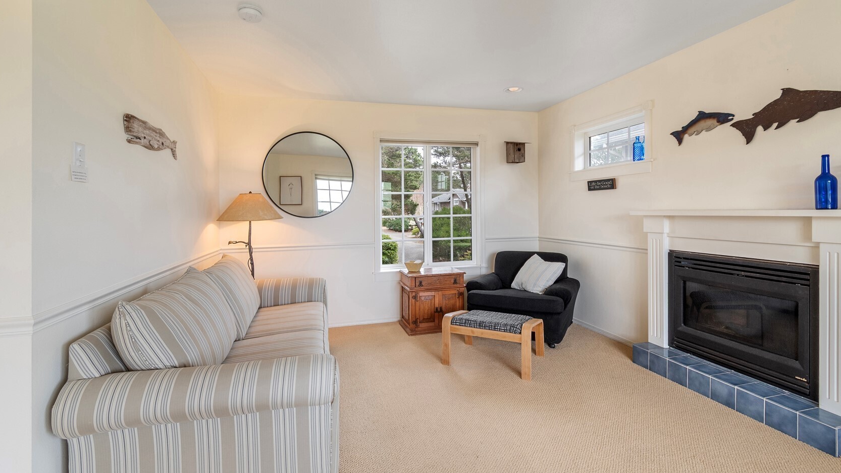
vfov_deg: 67.1
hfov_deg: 99.4
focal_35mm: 16
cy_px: 229
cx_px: 424
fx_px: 357
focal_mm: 10
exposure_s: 1/6
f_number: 9
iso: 200
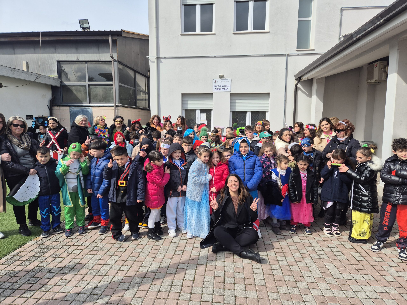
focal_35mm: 23
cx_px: 204
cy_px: 152
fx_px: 270
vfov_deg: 58.9
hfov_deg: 73.9
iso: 25
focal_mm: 5.4
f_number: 1.8
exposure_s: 1/1216
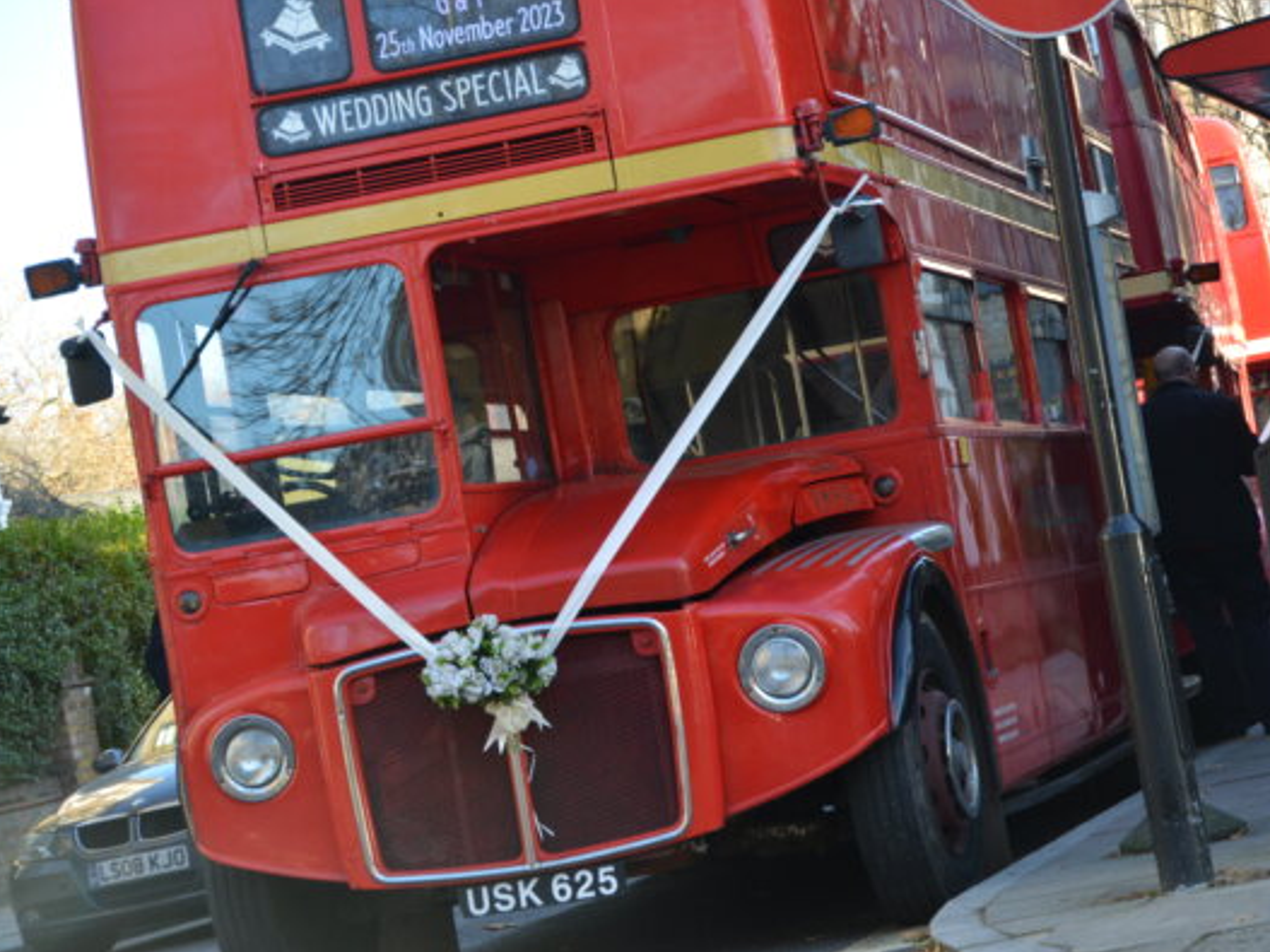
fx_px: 4218
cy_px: 475
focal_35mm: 115
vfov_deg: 12.9
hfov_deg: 17.1
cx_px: 684
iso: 320
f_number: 5.6
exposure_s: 1/125
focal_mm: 70
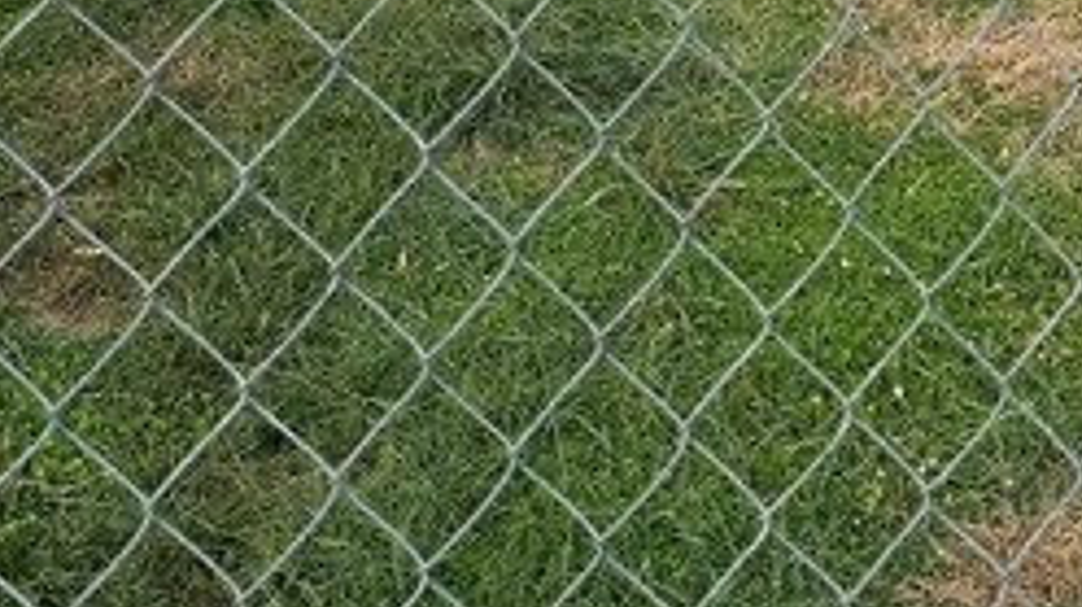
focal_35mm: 81
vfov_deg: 12.9
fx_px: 2322
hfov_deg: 25.7
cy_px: -629
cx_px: 894
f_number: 1.78
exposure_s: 1/3058
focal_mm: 6.86
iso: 80
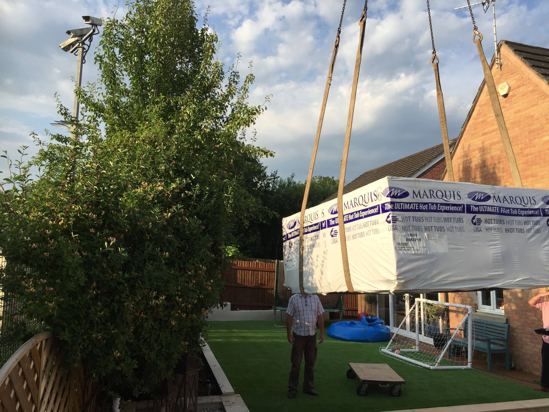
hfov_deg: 61.7
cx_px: 274
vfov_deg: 48.2
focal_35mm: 29
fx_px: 460
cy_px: 206
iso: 32
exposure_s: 1/1319
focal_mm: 4.15
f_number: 2.2
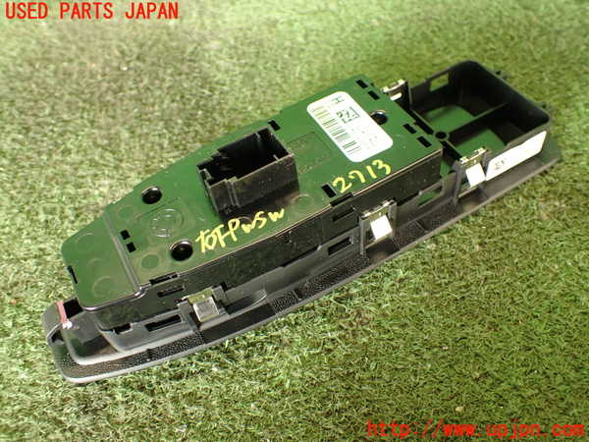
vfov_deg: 44.2
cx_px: 294
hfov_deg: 56.8
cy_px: 221
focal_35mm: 32
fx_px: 544
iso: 200
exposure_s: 1/30
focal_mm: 5.79
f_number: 2.4
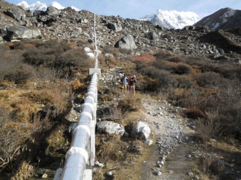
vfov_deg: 51.4
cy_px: 90
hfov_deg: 65.3
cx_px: 120
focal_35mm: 27
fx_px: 188
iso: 80
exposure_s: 1/490
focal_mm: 4.8
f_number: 2.9
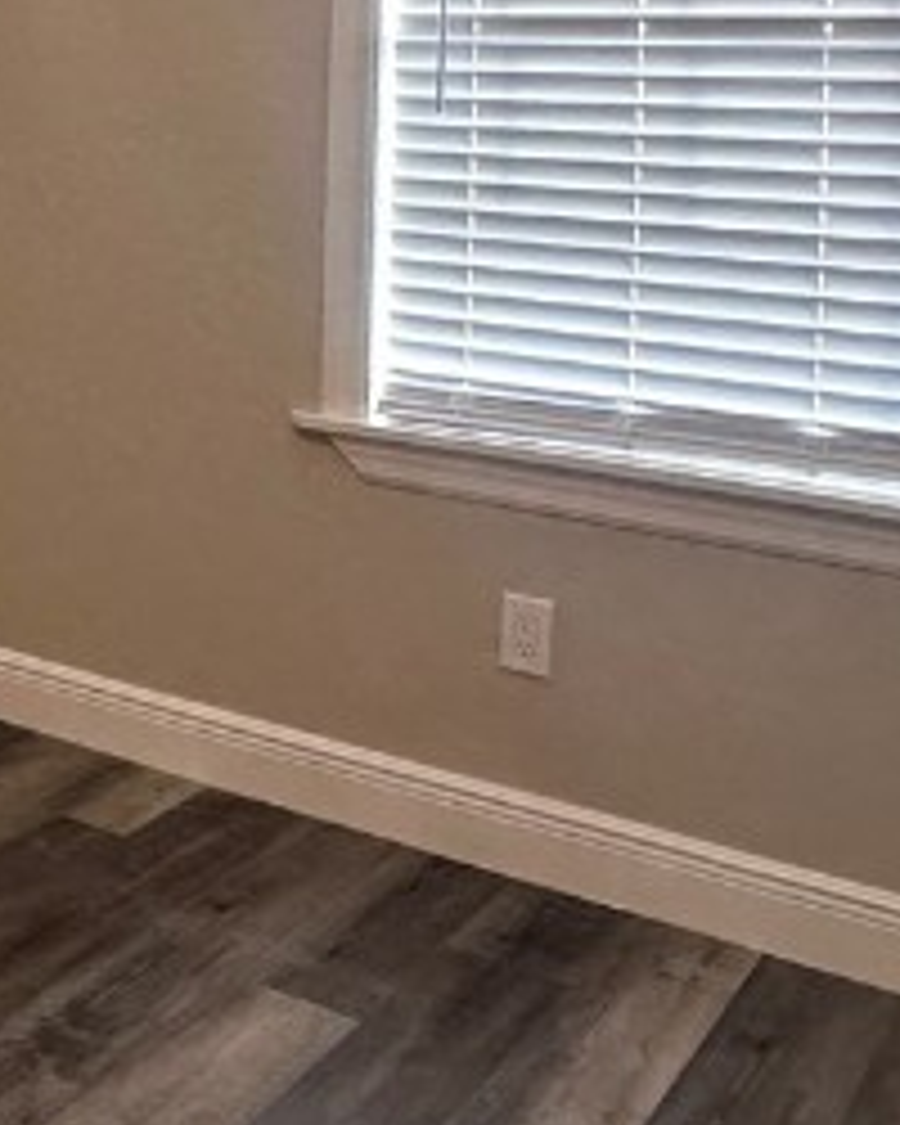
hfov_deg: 24.0
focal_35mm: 56
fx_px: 1865
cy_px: 99
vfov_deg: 31.9
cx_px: -248
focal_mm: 2.22
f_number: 2.2
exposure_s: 1/120
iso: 160
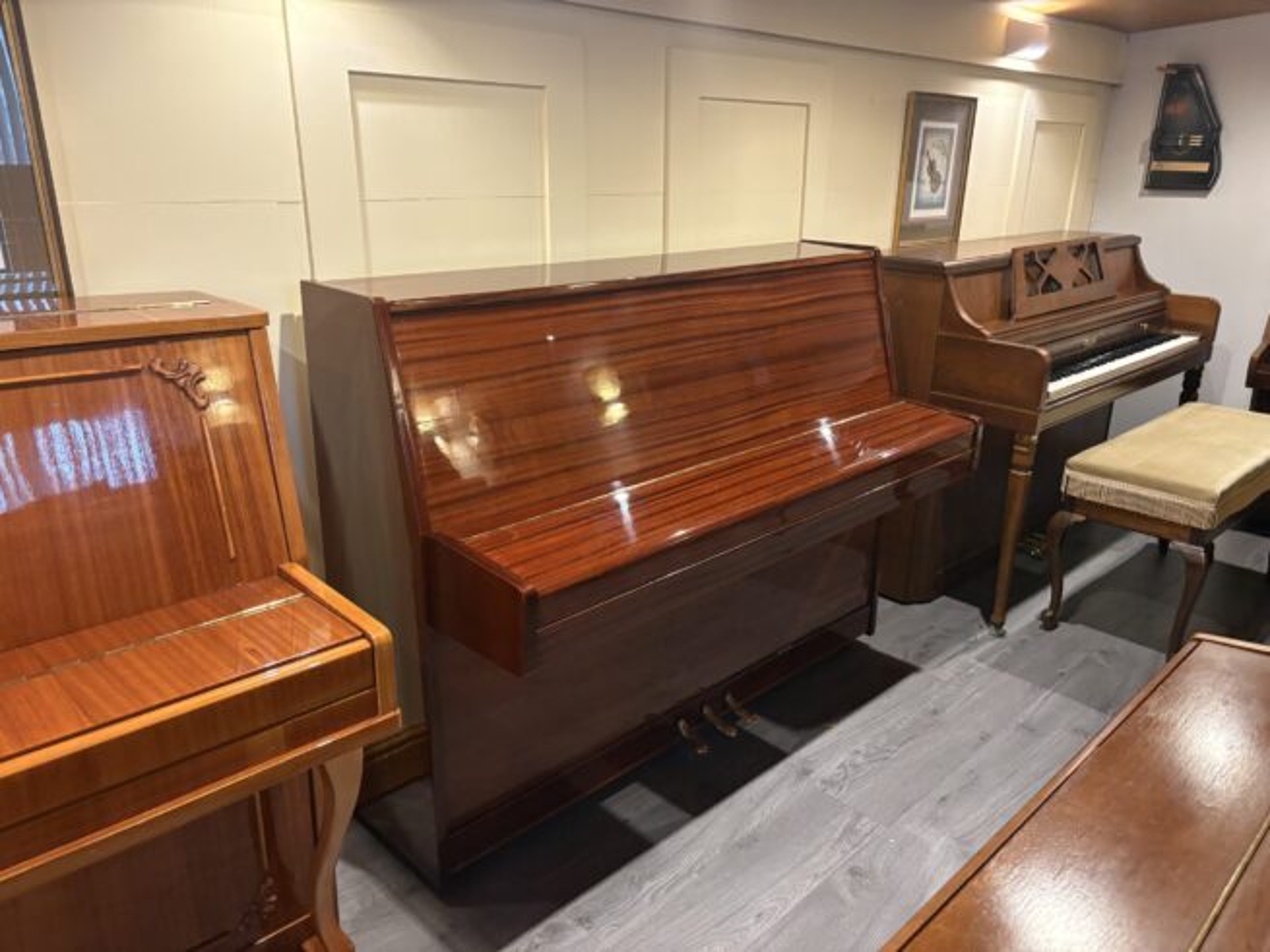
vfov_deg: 53.0
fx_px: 954
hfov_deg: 67.3
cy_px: 476
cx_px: 635
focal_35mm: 26
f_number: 1.6
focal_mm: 5.96
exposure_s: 1/50
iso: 400
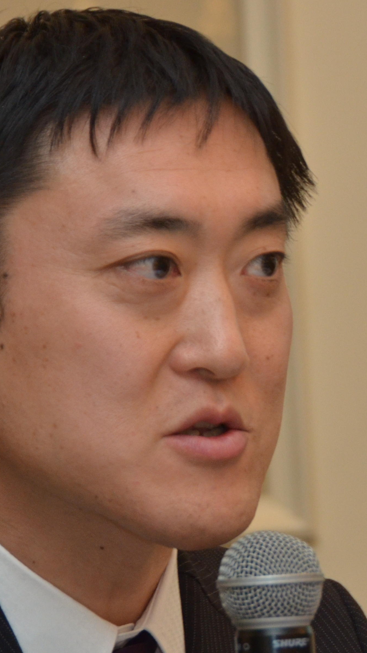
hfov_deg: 3.6
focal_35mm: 340
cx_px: 143
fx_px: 5884
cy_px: 375
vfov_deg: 6.3
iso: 800
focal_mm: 105
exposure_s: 1/60
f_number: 5.3
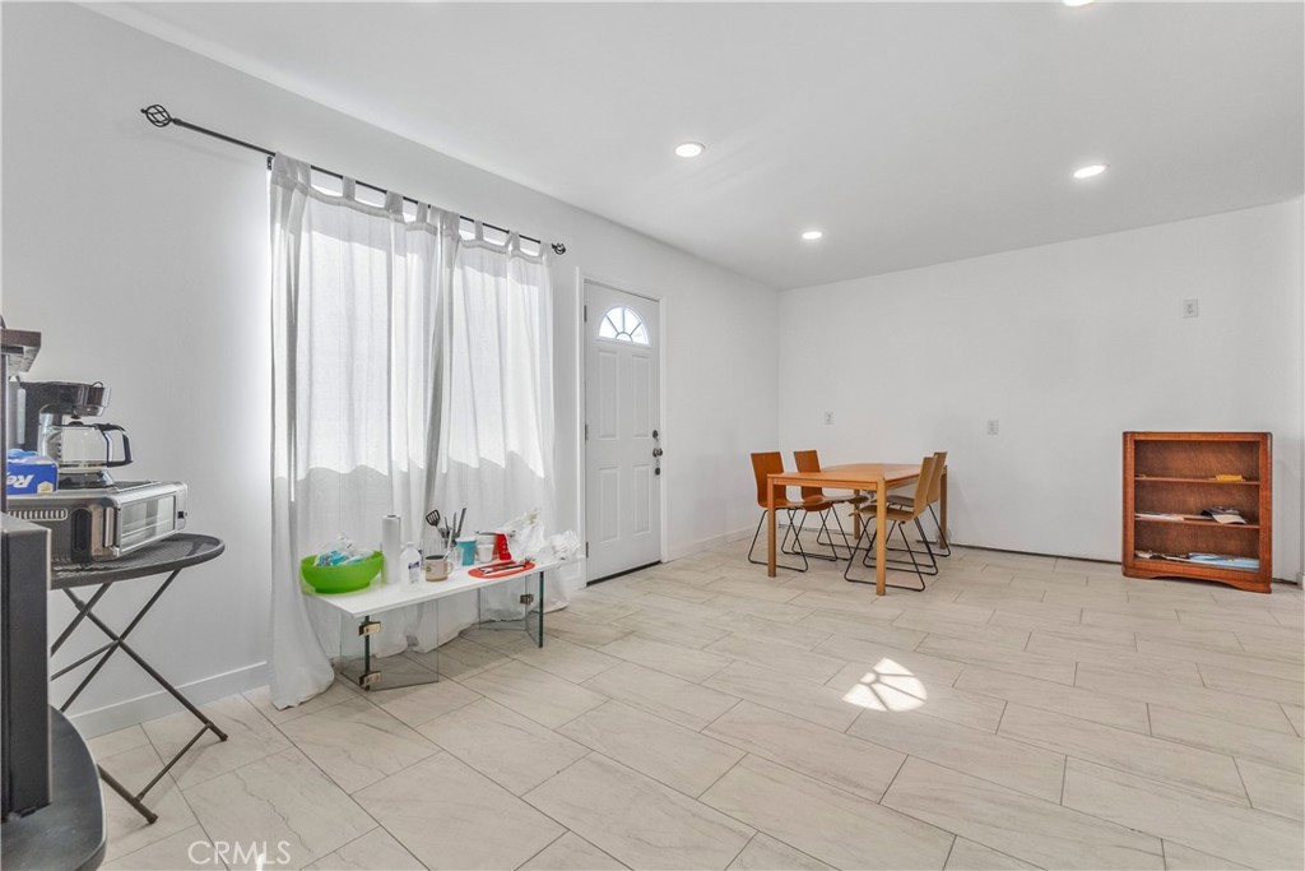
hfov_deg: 100.4
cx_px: 652
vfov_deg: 77.3
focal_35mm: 15
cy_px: 436
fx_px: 544
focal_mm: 10
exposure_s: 1/125
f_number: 8
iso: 400
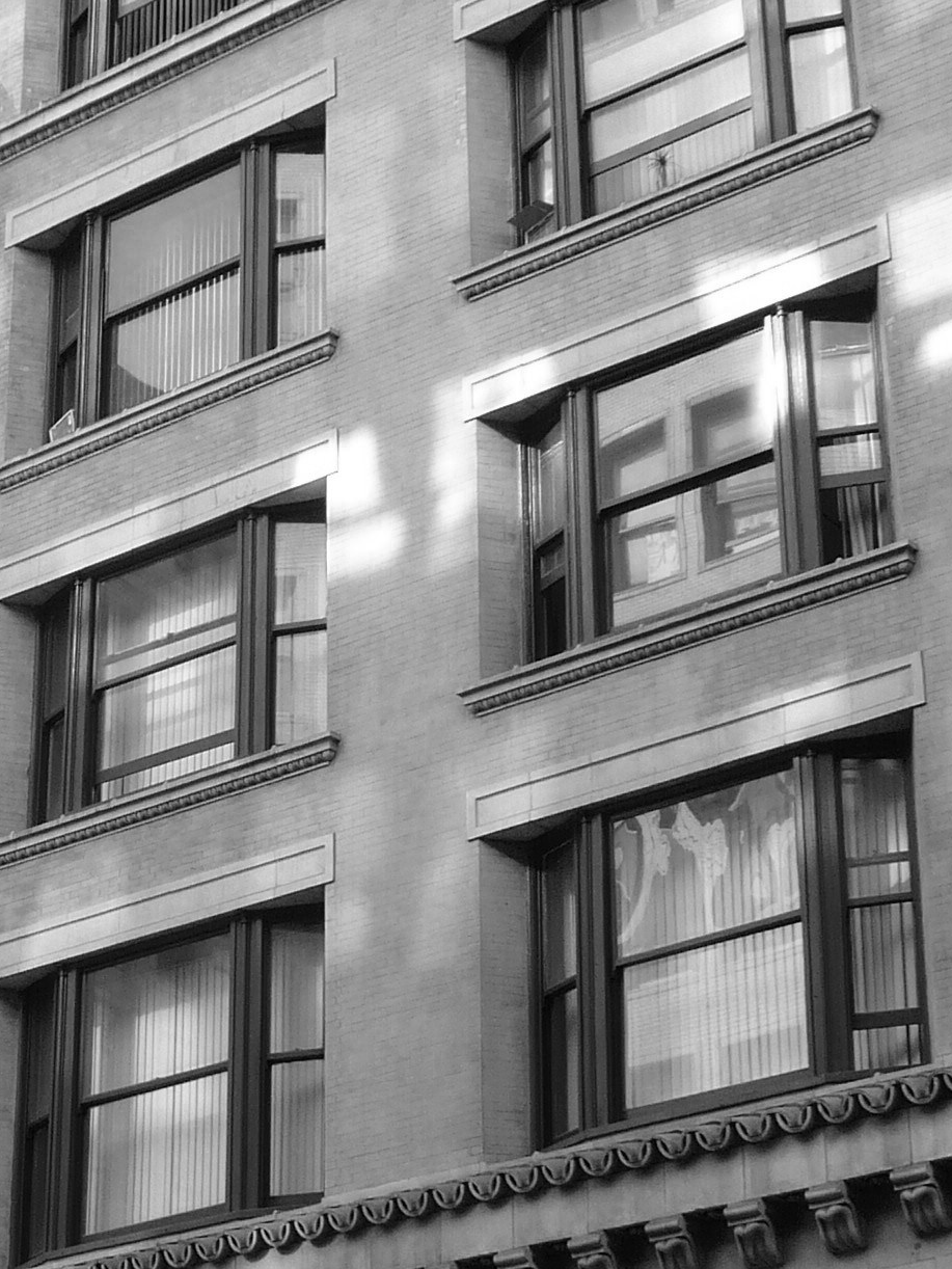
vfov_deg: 21.1
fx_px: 3409
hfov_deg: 15.6
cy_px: 680
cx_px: 34
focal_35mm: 93
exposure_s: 1/320
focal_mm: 6.1
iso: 100
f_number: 2.8
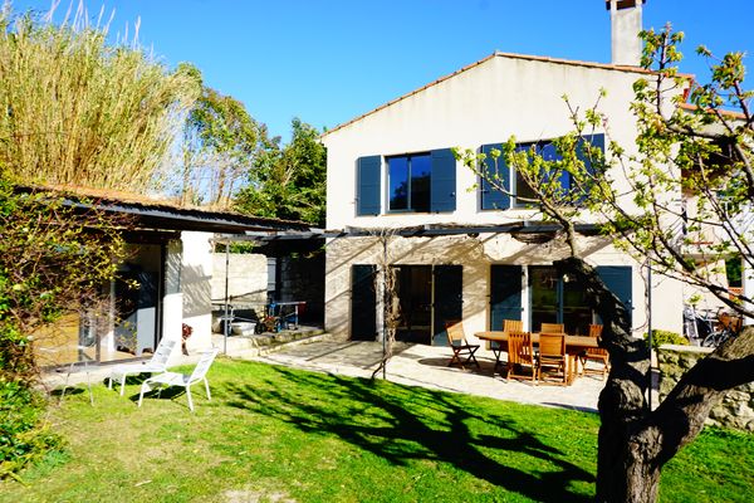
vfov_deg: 53.1
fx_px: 503
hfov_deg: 73.7
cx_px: 377
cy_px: 252
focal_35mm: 24
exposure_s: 1/100
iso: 100
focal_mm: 16
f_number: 9
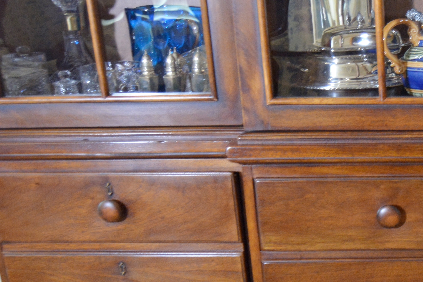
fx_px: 834
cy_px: 264
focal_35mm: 71
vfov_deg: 18.8
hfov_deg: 25.1
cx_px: 533
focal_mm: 18
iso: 1250
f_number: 3.5
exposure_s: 1/30
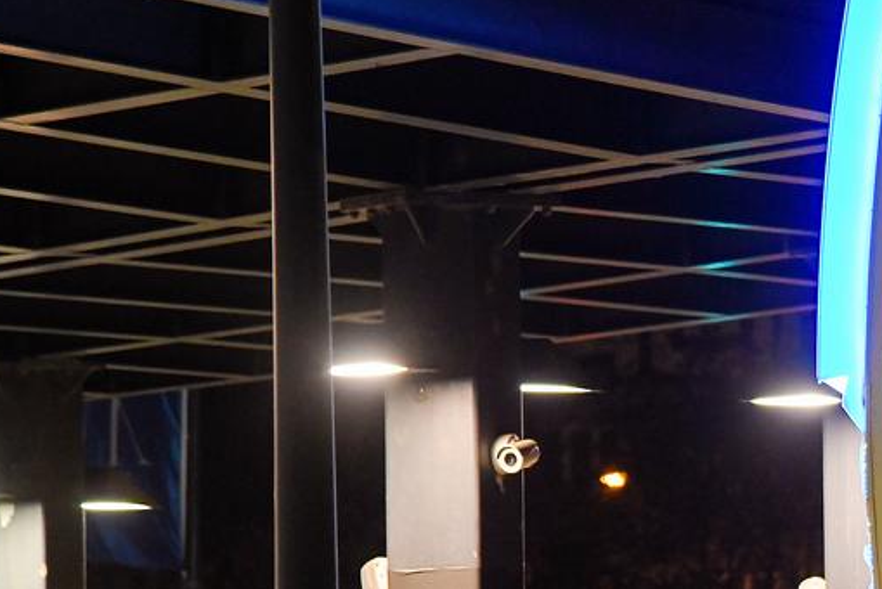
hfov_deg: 5.4
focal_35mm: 377
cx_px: 1223
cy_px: 553
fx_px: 9241
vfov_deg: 3.6
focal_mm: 120
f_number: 4.5
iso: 2000
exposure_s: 1/60
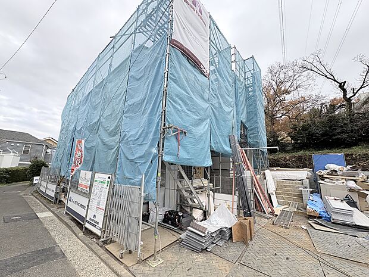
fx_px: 149
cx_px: 184
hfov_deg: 102.1
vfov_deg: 85.7
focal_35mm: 14
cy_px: 138
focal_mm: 2.22
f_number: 2.2
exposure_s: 1/423
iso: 50
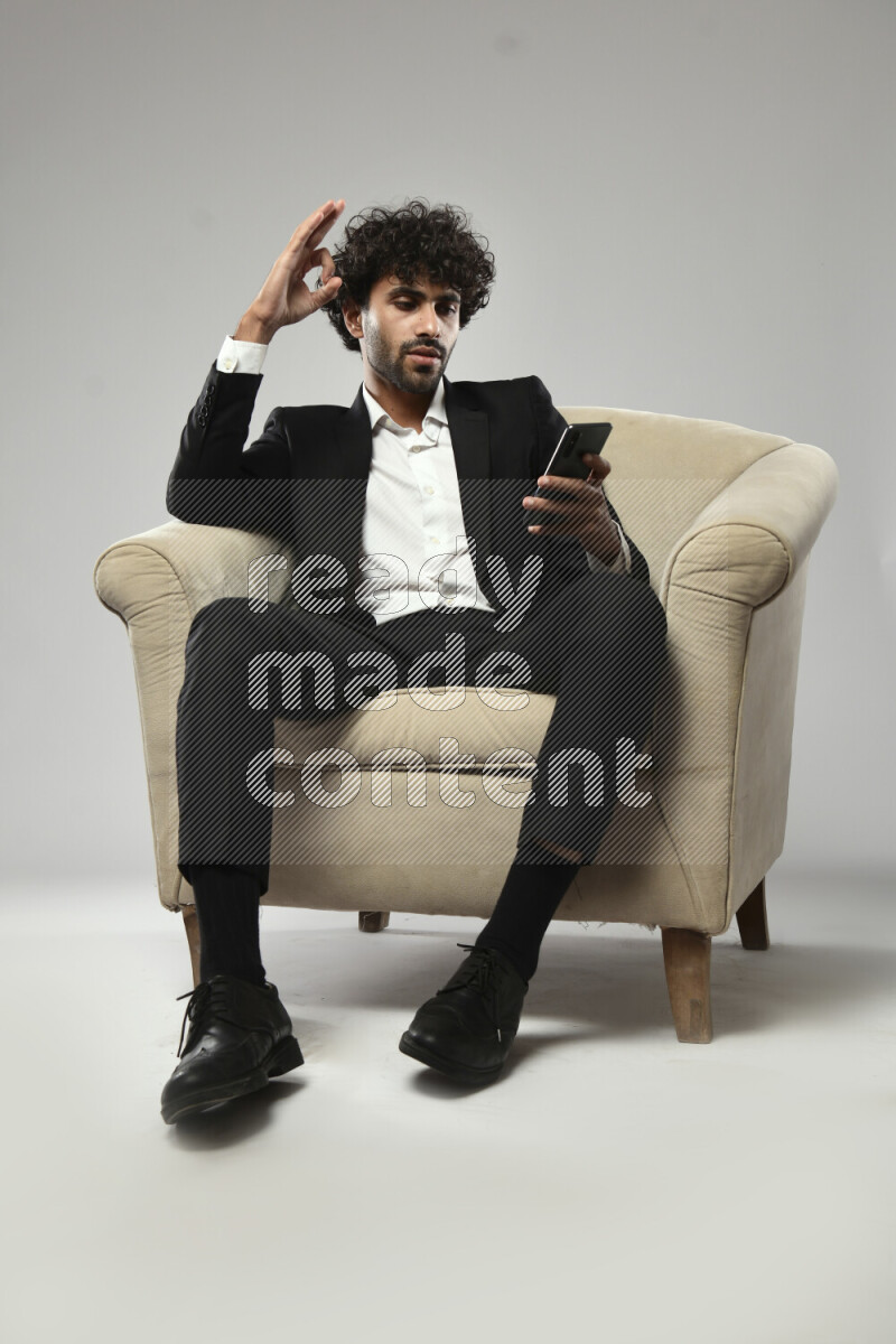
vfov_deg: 48.5
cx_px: 448
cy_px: 672
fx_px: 1493
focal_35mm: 40
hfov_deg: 33.4
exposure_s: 1/125
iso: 400
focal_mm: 40
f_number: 5.6
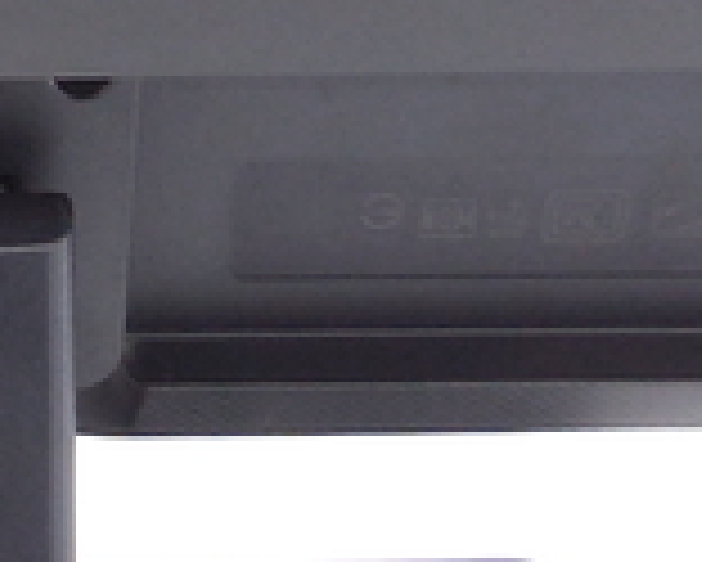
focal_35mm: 160
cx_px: -194
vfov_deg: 9.5
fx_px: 3326
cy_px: -135
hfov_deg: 11.7
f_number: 3.1
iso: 125
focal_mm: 4.5
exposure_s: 1/40
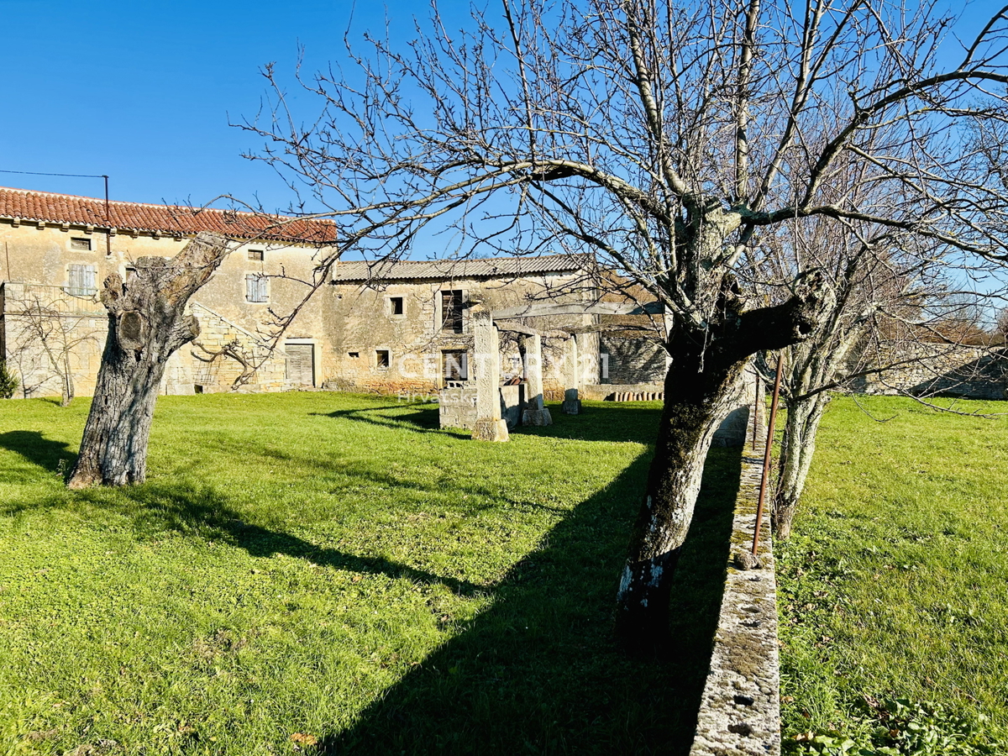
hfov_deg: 67.3
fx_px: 757
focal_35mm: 26
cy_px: 378
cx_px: 504
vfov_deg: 53.1
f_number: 1.5
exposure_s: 1/3077
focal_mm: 5.7
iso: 50
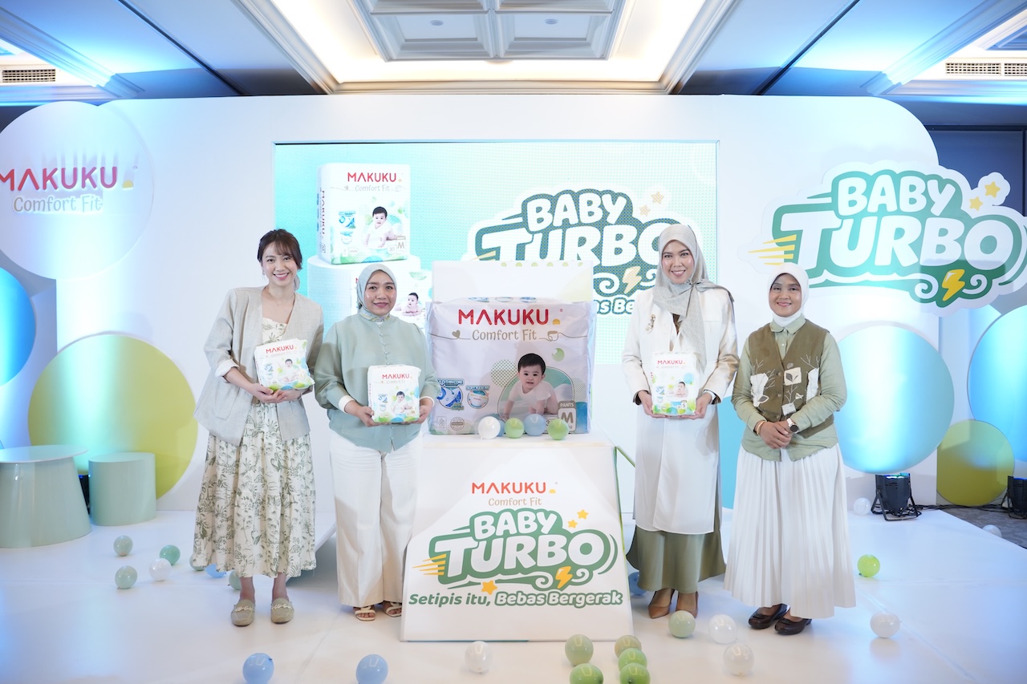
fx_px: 799
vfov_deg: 46.4
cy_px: 342
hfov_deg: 65.5
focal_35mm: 28
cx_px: 514
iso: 1600
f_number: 4
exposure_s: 1/160
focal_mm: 28
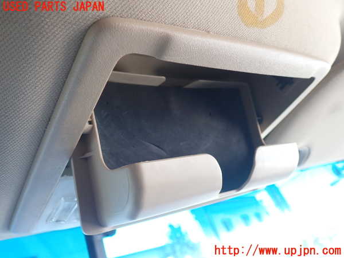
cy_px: 129
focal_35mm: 32
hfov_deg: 56.8
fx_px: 318
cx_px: 172
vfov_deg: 44.2
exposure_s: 1/60
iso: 200
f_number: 2.4
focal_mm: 5.79
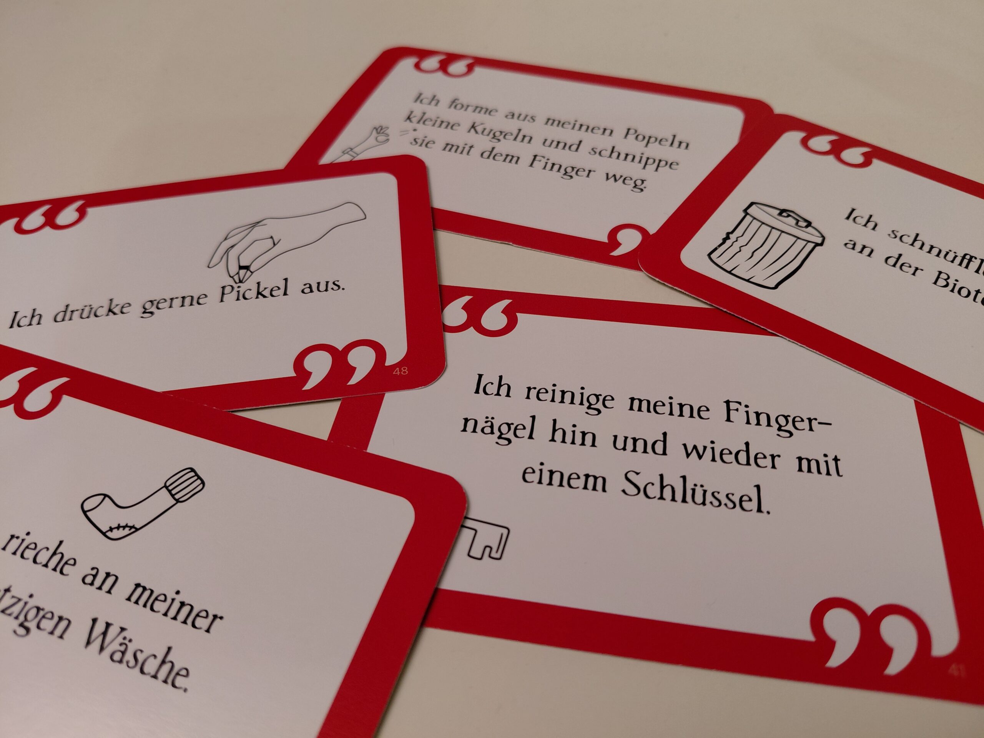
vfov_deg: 54.9
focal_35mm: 25
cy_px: 369
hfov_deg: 69.4
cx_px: 492
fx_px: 711
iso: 160
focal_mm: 4.69
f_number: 1.8
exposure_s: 1/50.1
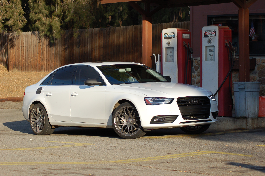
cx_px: 132
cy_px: 88
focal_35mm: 105
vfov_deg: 13.0
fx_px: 772
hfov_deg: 19.5
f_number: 6.3
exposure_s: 1/640
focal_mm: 70
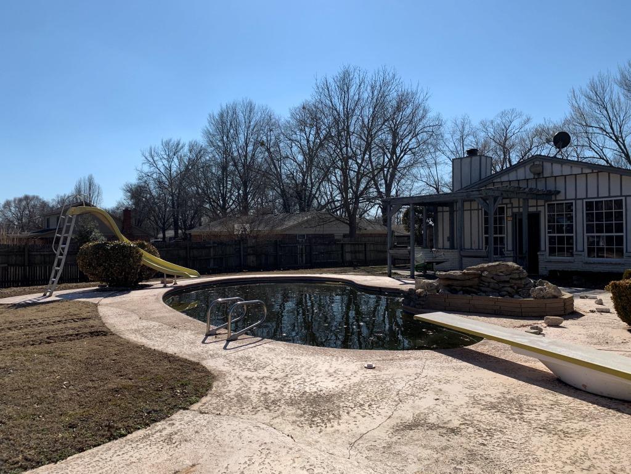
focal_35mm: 26
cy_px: 237
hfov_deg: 67.3
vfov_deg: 53.1
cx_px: 316
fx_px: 474
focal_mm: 4.25
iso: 25
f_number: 1.8
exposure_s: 1/4274
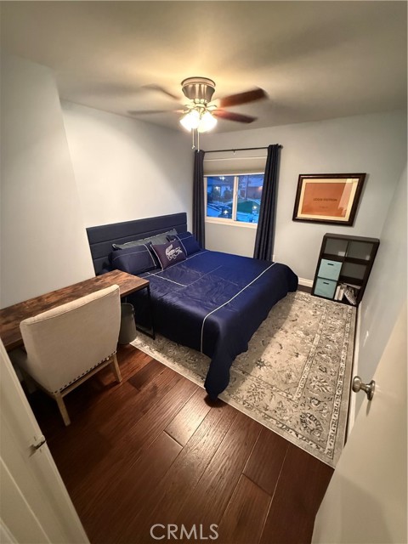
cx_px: 204
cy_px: 272
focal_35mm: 14
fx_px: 220
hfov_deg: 85.7
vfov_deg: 102.1
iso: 1600
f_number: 2.2
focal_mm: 2.22
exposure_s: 1/40
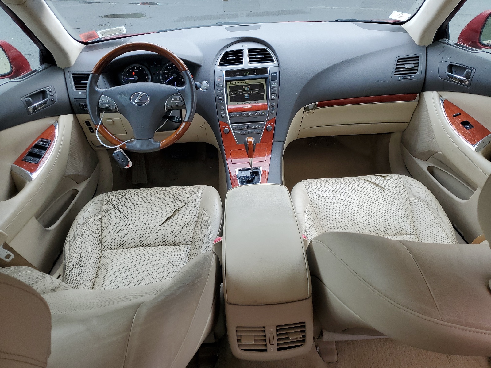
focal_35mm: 26
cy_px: 184
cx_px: 246
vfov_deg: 53.1
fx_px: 369
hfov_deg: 67.3
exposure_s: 1/286
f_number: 1.5
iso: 50
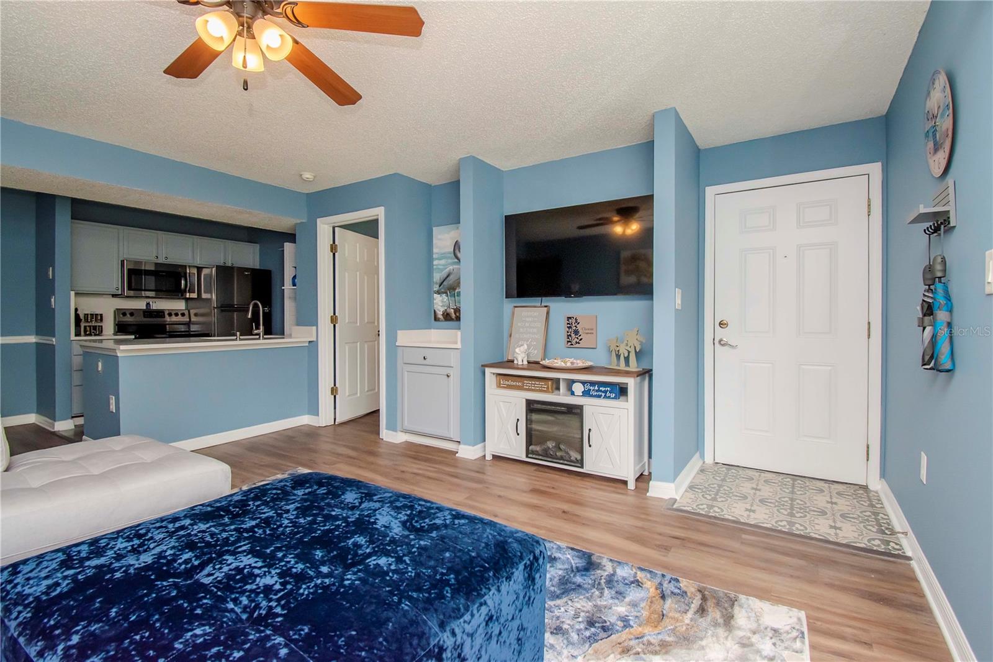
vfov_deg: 77.3
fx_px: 414
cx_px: 496
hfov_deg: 100.4
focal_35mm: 15
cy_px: 331
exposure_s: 1/200
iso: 800
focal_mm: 10
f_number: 8
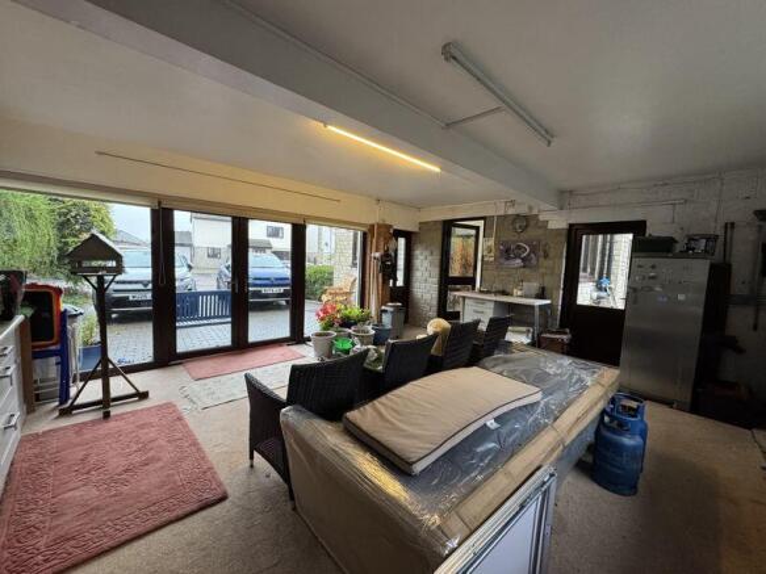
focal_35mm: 14
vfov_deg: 85.7
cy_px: 287
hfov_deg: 102.1
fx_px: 310
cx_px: 383
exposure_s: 1/50
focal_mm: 2.22
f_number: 2.2
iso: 320
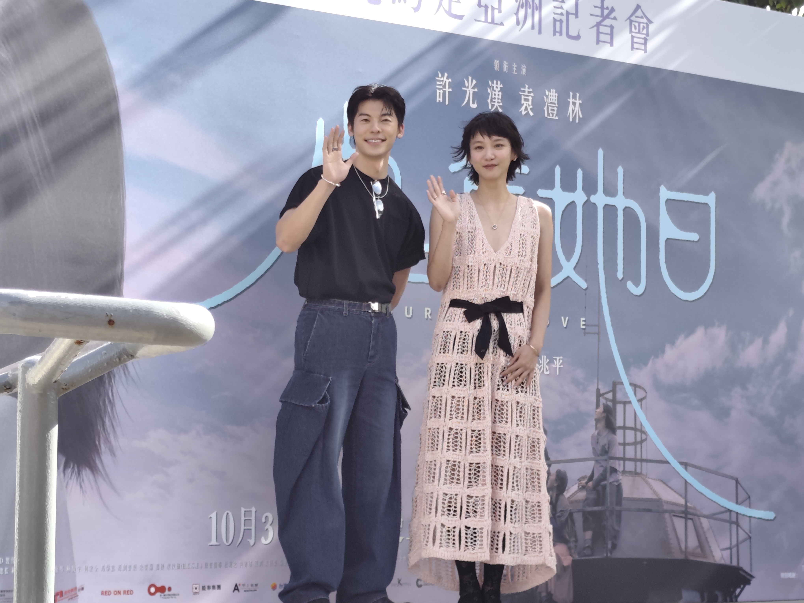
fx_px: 2346
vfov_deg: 14.6
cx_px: 402
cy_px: 302
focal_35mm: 101
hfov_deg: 19.4
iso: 50
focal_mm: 6.19
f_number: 1.65
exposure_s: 1/185
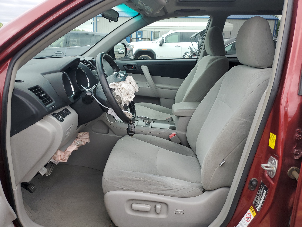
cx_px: 151
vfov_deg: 53.1
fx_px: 227
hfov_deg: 67.3
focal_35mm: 26
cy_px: 114
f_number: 1.5
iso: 50
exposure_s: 1/417
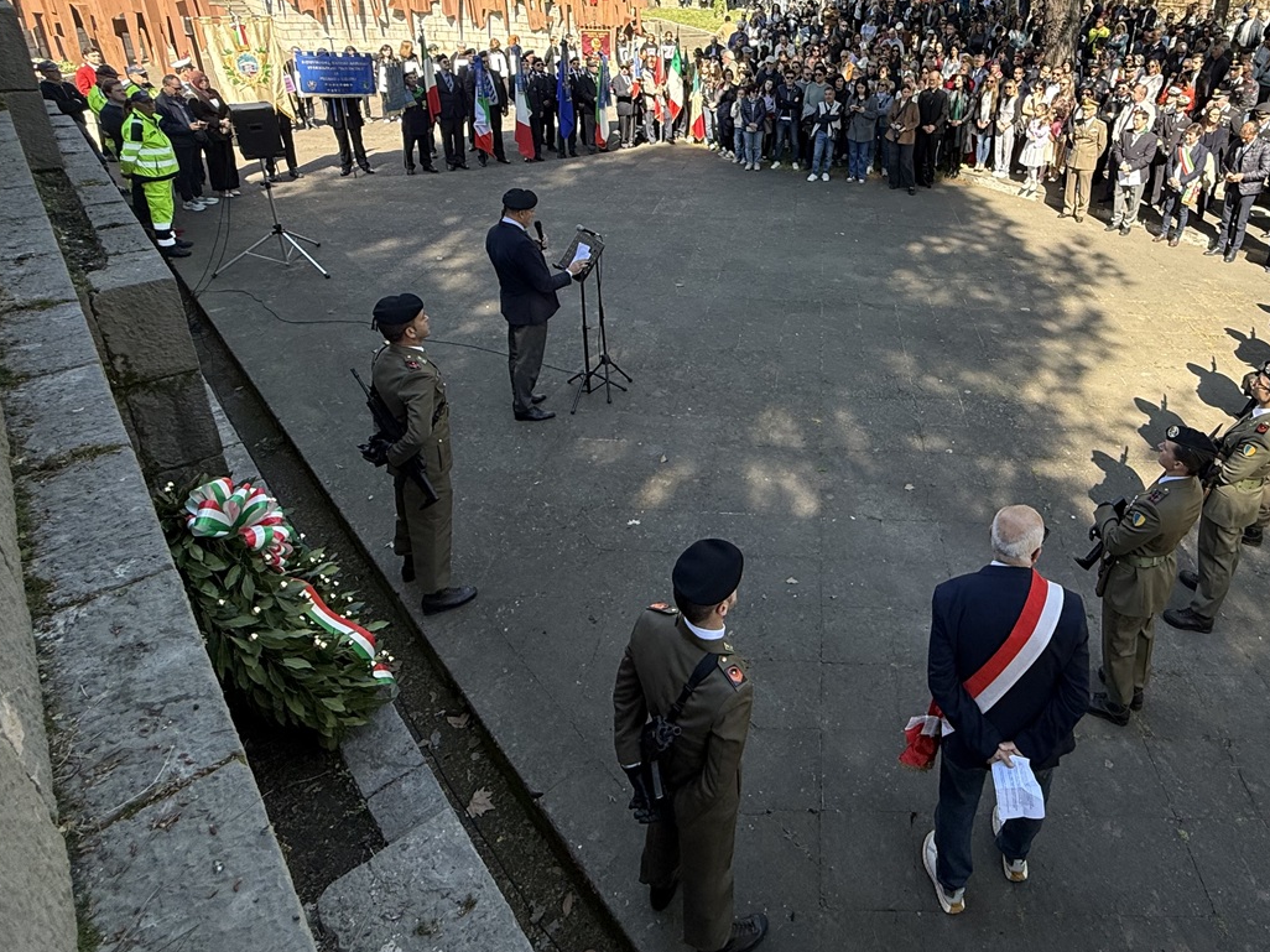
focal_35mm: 22
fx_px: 807
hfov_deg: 74.2
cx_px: 840
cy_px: 293
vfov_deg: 59.2
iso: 64
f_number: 2.2
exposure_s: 1/419
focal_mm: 2.22
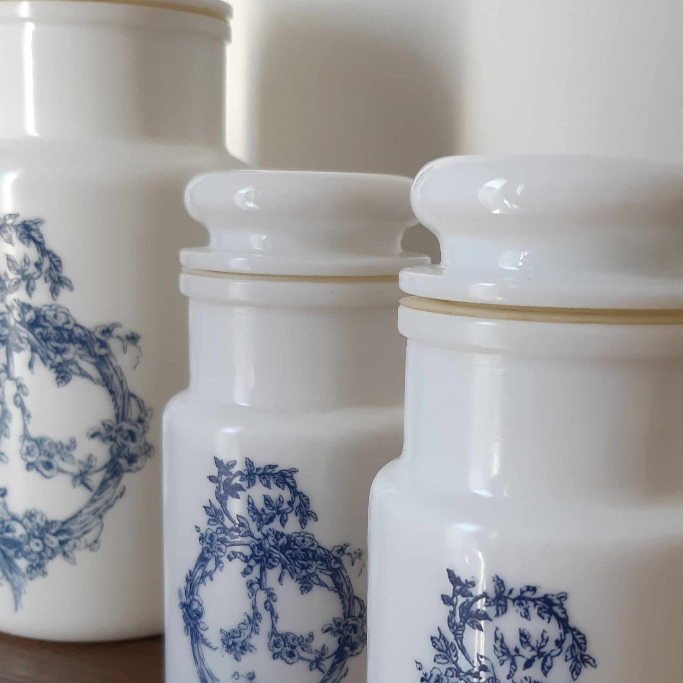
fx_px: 1094
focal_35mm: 49
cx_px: 392
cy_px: 413
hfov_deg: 34.6
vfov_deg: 34.6
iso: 125
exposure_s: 1/60
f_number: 1.7
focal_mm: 3.93
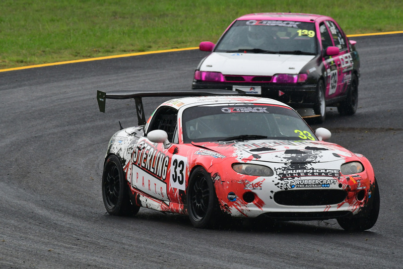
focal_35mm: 600
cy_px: 134
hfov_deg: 3.4
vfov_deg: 2.3
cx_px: 202
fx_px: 6719
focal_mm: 400
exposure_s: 1/640
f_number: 11
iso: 1000
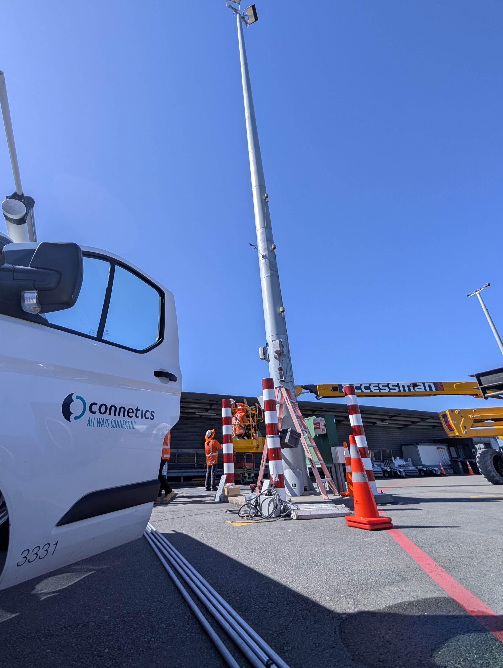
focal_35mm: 14
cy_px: 326
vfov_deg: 102.0
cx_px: 222
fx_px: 271
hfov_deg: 85.4
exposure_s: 1/3077
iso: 47
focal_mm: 2.02
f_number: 1.7
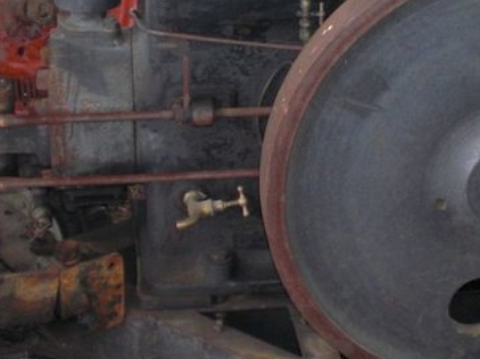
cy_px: 65
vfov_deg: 17.4
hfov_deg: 23.1
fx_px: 1164
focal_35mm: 84
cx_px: 342
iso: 200
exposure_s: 1/60
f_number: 3.1
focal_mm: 6.3
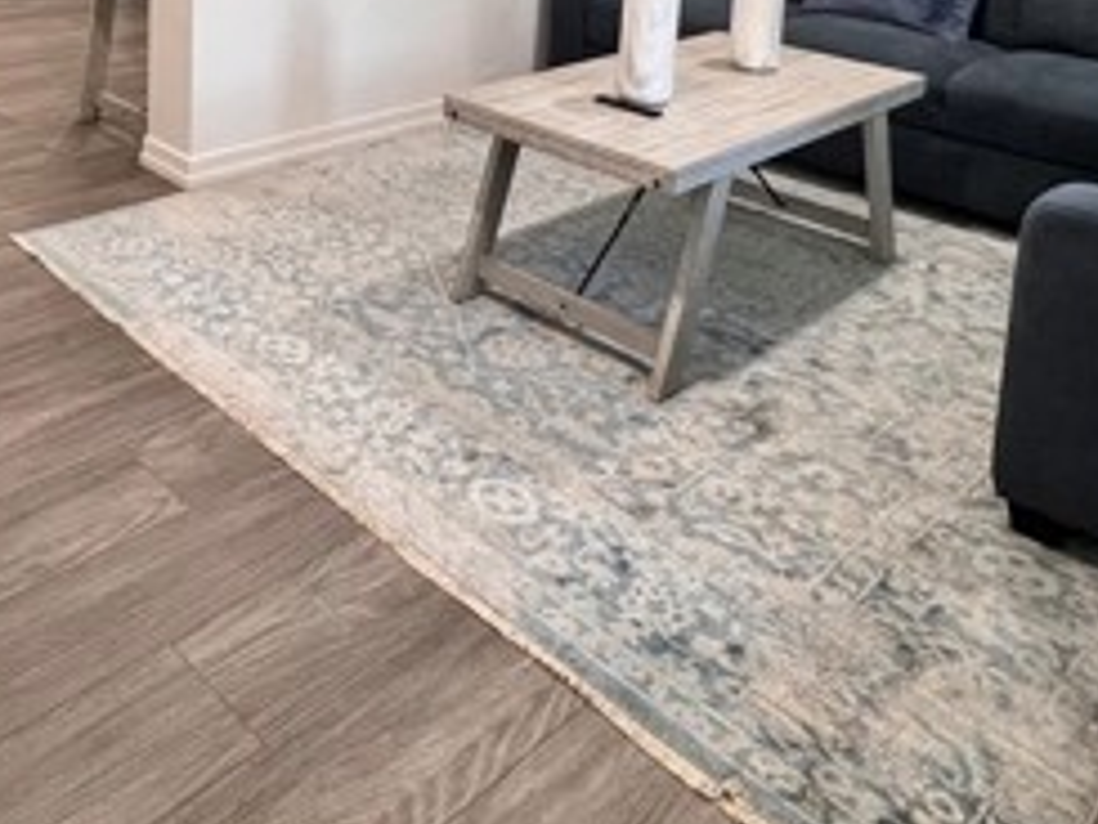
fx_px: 1079
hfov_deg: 52.9
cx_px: 367
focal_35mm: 34
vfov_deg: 35.5
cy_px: -90
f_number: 1.8
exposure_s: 1/60
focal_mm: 1.57
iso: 200
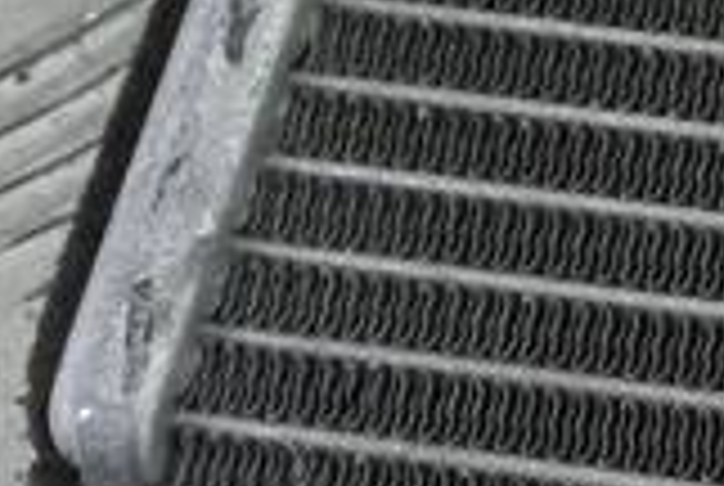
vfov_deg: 8.2
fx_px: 3324
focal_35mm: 165
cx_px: 1686
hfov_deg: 10.8
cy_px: -166
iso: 64
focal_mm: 4.6
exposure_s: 1/50
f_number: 1.8
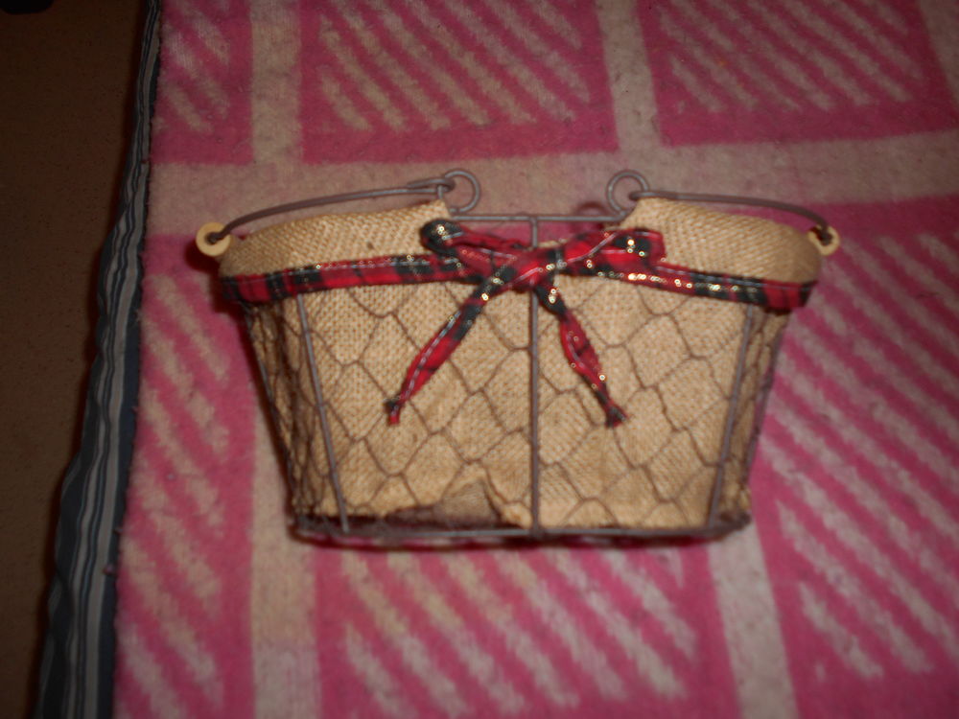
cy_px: 360
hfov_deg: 67.3
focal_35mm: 26
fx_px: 720
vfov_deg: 53.1
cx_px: 480
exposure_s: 1/25
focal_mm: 4.6
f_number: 3.2
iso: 80
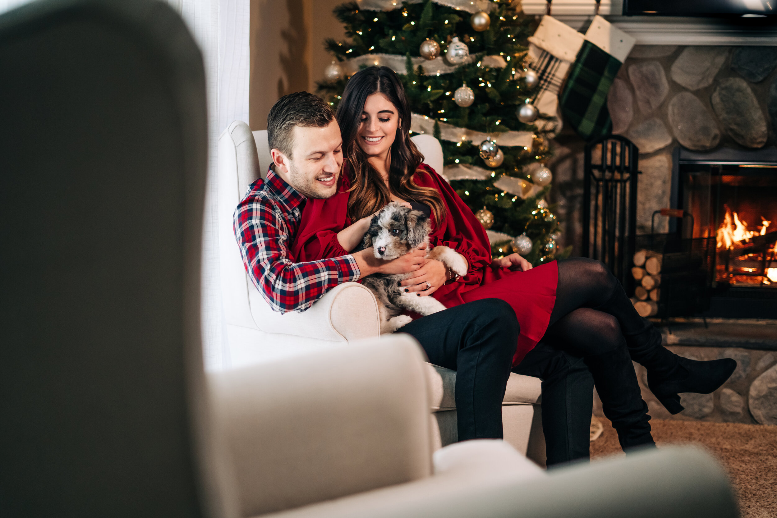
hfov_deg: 39.6
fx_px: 1079
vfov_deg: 27.0
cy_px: 259
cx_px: 388
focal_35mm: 50
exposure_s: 1/500
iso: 1000
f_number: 1.8
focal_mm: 50
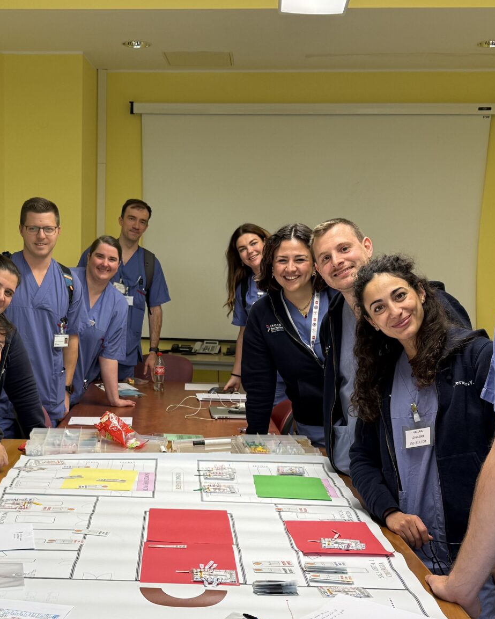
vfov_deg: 35.9
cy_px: 374
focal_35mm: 52
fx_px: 952
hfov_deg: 28.9
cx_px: 162
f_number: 1.78
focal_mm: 6.76
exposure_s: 1/100
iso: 100
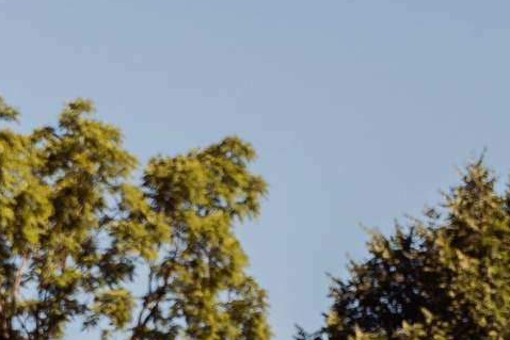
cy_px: 785
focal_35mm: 169
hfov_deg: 12.0
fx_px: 2398
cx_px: 475
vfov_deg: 7.6
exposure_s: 1/4000
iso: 100
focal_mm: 31.6
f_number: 2.8
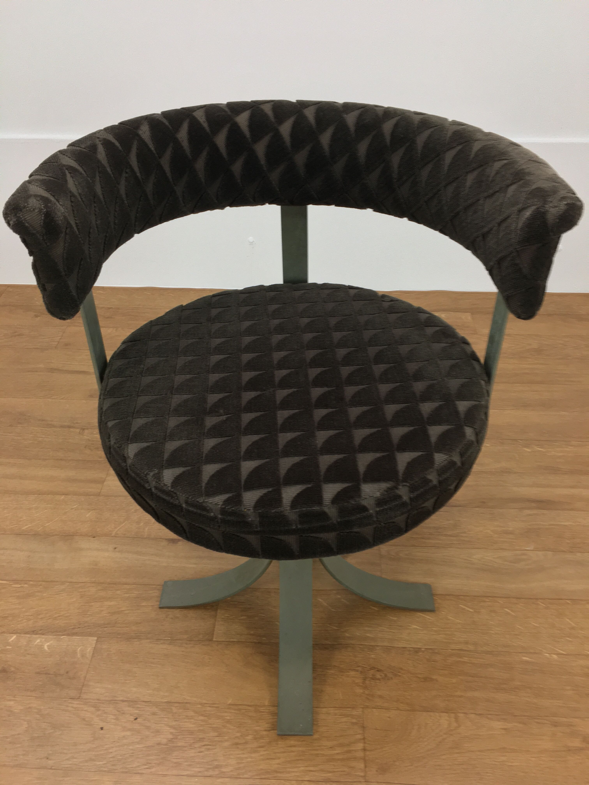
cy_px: 392
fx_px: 658
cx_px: 294
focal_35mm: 29
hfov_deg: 48.2
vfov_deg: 61.7
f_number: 2.2
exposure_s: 1/33
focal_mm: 4.15
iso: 50
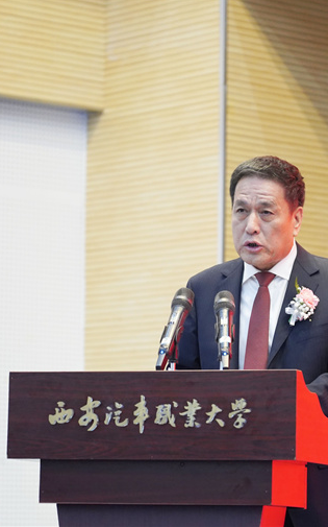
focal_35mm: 162
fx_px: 2320
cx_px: 251
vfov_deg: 12.9
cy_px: 262
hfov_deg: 8.1
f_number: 4
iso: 4000
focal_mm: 105
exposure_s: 1/160
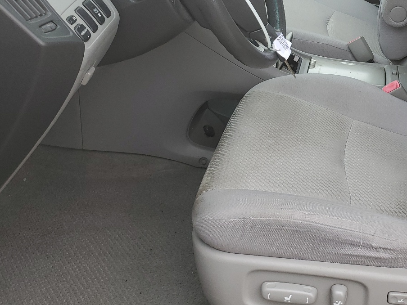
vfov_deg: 30.3
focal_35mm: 46
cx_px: 355
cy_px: 40
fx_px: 541
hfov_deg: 38.8
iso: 50
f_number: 1.5
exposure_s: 1/222
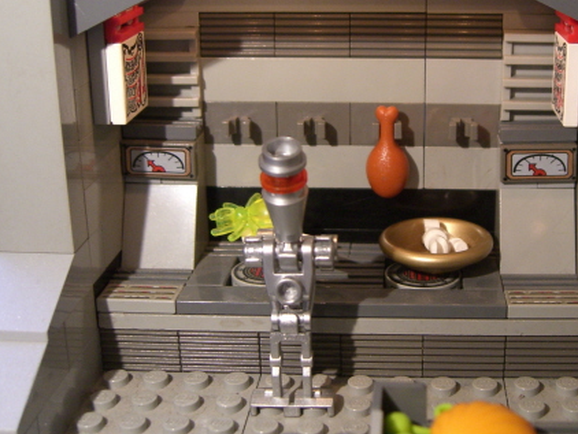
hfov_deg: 35.2
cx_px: 382
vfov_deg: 27.0
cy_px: 167
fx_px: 902
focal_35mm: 54
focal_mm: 7.9
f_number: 2.8
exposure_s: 1/40
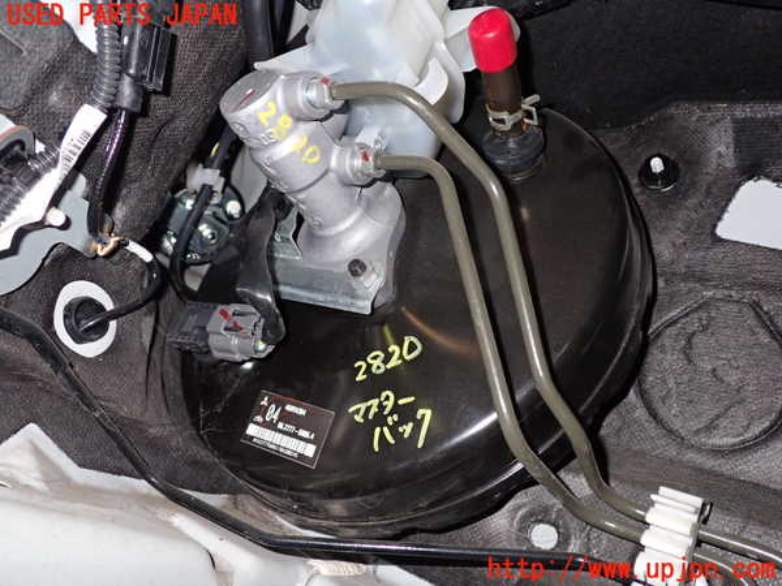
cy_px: 293
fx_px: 678
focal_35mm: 30
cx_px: 391
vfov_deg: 46.8
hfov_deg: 60.0
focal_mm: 5.4
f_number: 6.3
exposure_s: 1/30
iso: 320
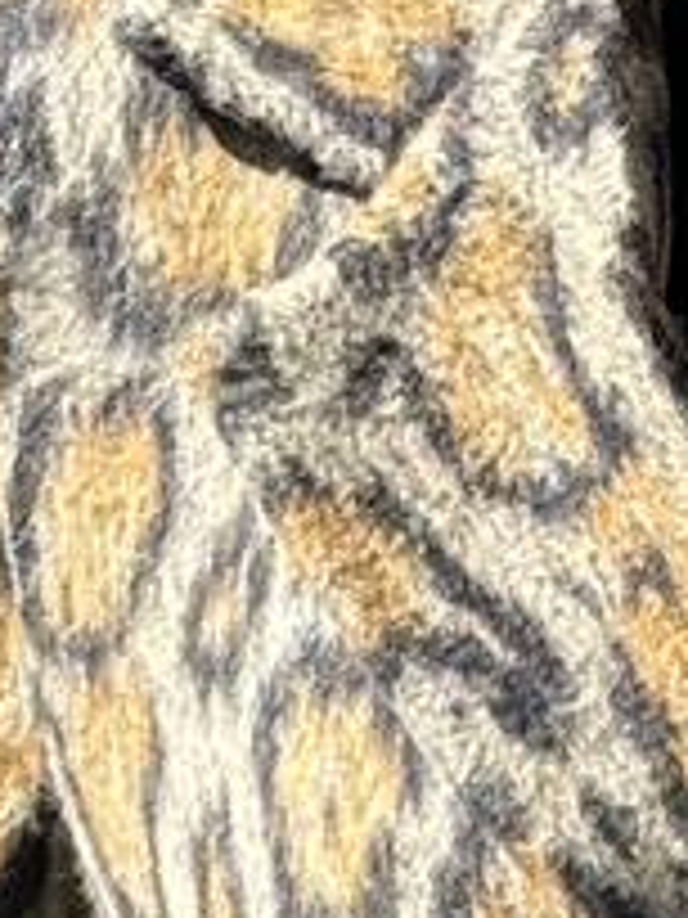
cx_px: 1120
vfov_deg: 6.3
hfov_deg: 4.7
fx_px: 8321
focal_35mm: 314
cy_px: 1244
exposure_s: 1/345
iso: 64
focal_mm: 6.76
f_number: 1.78
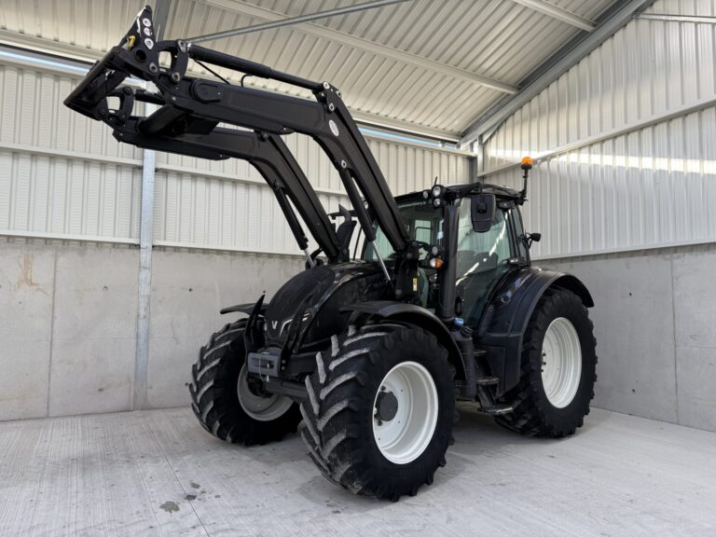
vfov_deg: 56.8
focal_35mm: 24
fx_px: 496
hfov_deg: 71.6
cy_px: 268
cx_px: 358
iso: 100
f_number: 1.78
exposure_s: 1/226
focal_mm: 6.76
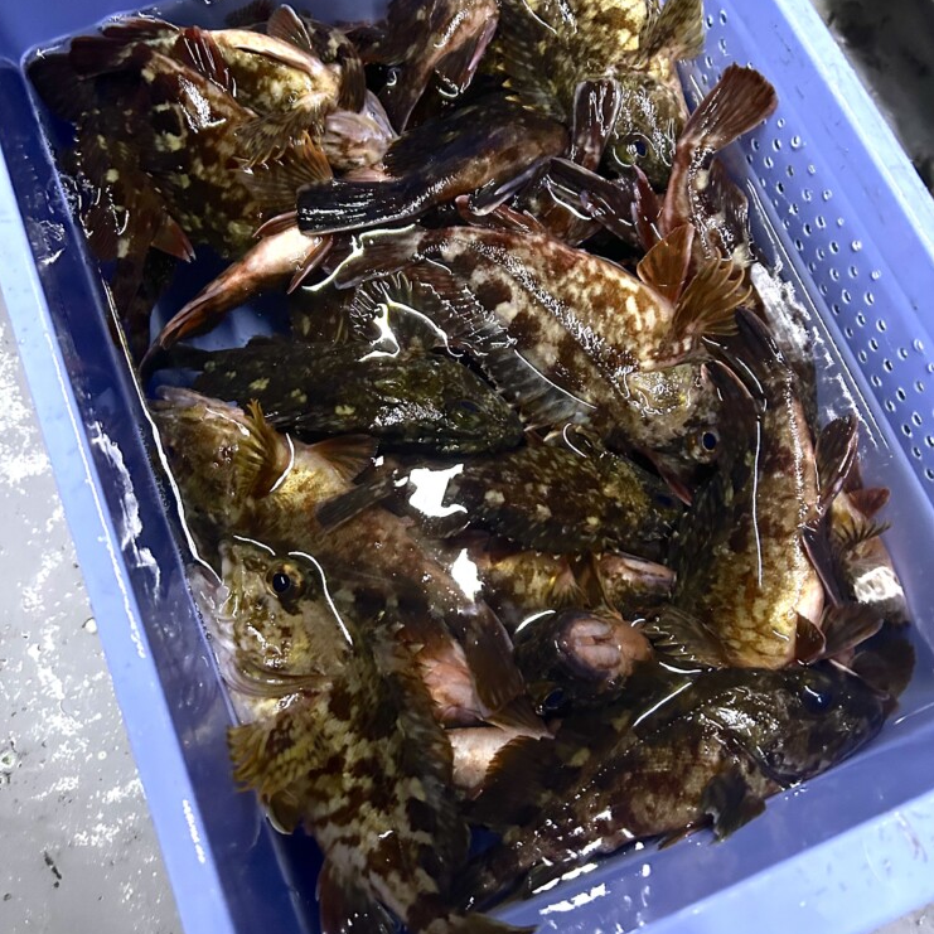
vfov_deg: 52.5
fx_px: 946
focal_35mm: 31
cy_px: 422
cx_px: 464
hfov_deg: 52.5
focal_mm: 5.7
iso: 640
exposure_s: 1/25
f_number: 1.5
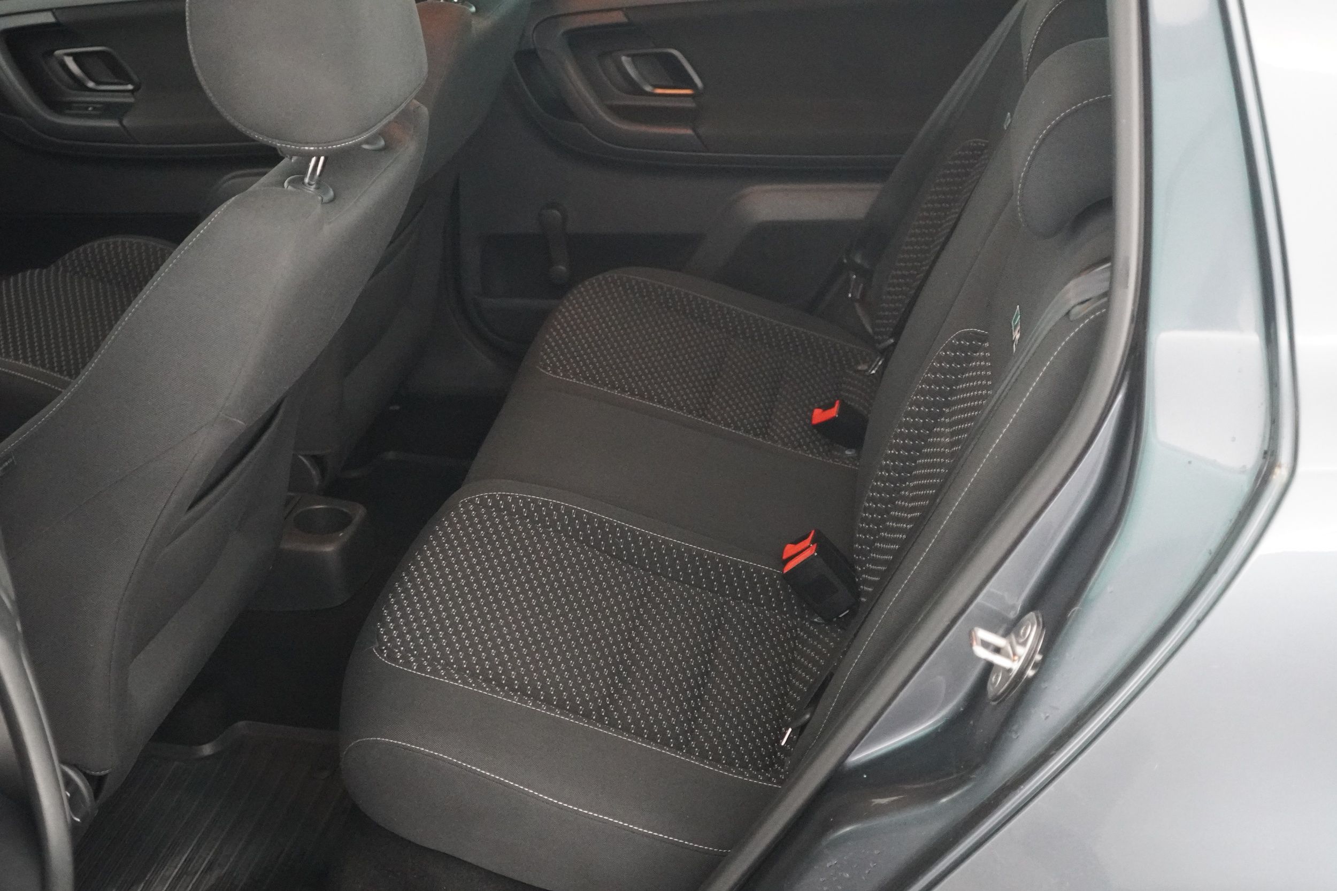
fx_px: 1671
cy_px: 446
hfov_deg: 43.6
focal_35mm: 45
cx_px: 668
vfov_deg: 29.9
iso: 6400
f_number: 3.5
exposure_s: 1/15
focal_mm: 30
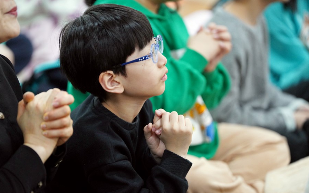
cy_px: 97
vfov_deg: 6.4
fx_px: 1726
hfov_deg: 10.2
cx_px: 154
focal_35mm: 205
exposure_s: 1/250
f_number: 2.8
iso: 2500
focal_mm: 200
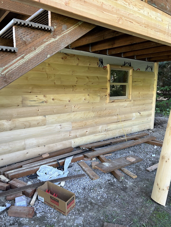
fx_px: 171
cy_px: 114
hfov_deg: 53.1
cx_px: 86
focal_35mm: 26
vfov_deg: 67.3
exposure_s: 1/121
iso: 80
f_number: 1.5
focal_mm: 5.7
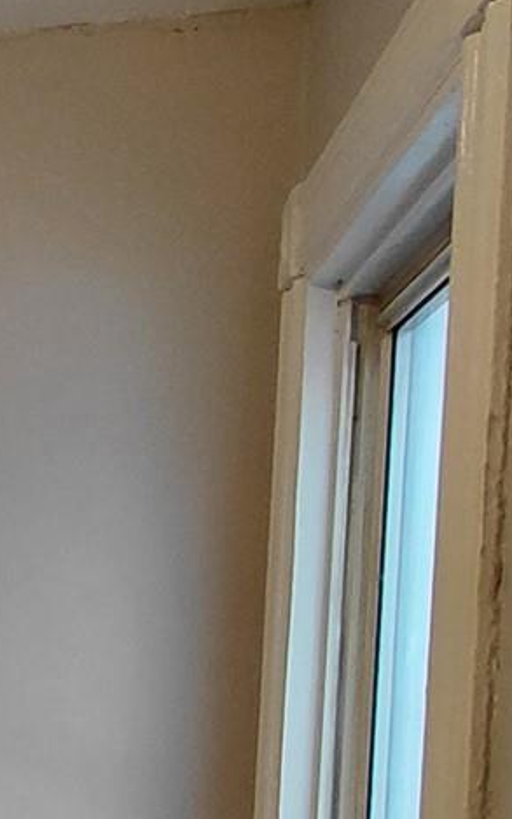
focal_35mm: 74
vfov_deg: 26.7
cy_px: 763
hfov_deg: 14.5
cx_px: -515
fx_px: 1653
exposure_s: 1/60
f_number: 2.2
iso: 125
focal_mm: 1.64
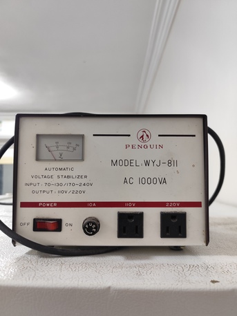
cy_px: 158
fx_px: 210
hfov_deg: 58.9
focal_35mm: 23
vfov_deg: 73.9
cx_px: 118
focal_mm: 6.19
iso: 640
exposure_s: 1/60
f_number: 1.65
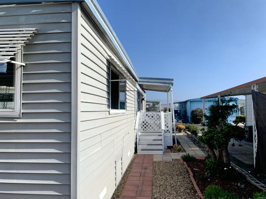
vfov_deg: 53.1
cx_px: 133
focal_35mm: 26
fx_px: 200
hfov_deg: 67.3
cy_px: 100
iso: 25
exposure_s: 1/706
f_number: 1.8
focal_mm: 4.25
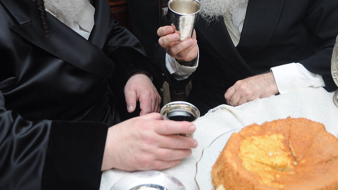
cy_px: 12
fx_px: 538
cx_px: 198
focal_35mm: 60
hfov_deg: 34.8
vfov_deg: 19.6
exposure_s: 1/200
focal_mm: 22
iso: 320
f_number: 3.8
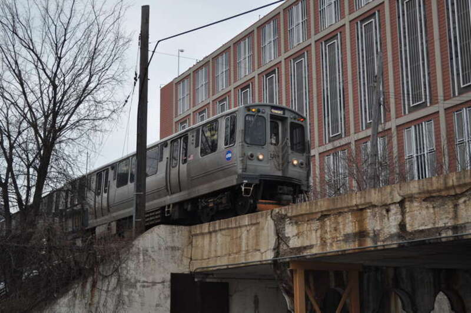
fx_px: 745
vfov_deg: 23.7
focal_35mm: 57
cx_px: 236
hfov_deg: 35.1
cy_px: 156
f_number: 5
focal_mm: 38
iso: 200
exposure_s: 1/200
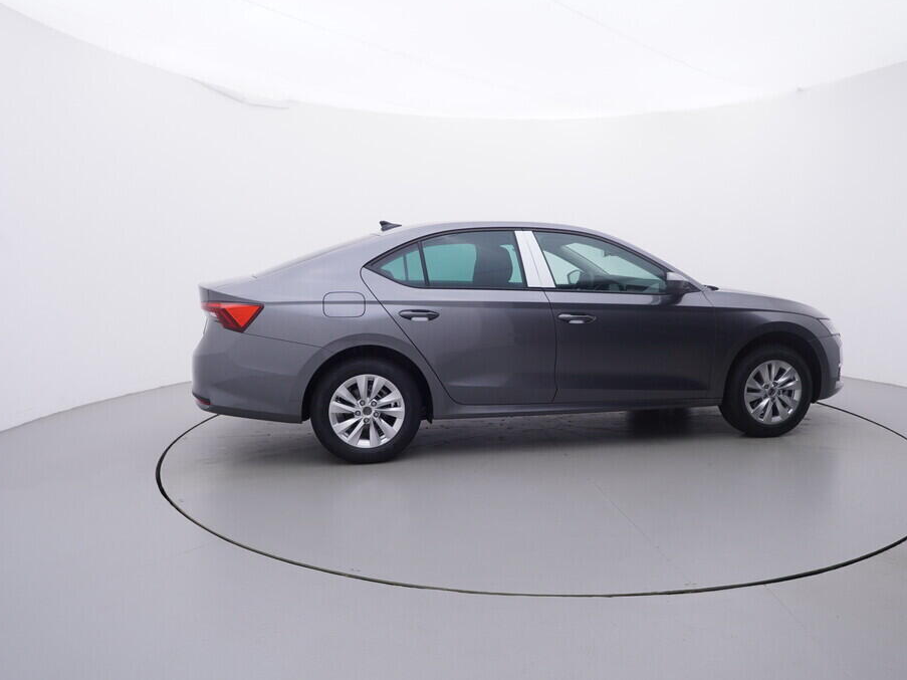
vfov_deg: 55.7
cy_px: 338
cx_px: 490
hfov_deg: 70.3
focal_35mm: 25
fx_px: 643
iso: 200
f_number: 5
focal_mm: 15
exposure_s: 1/80
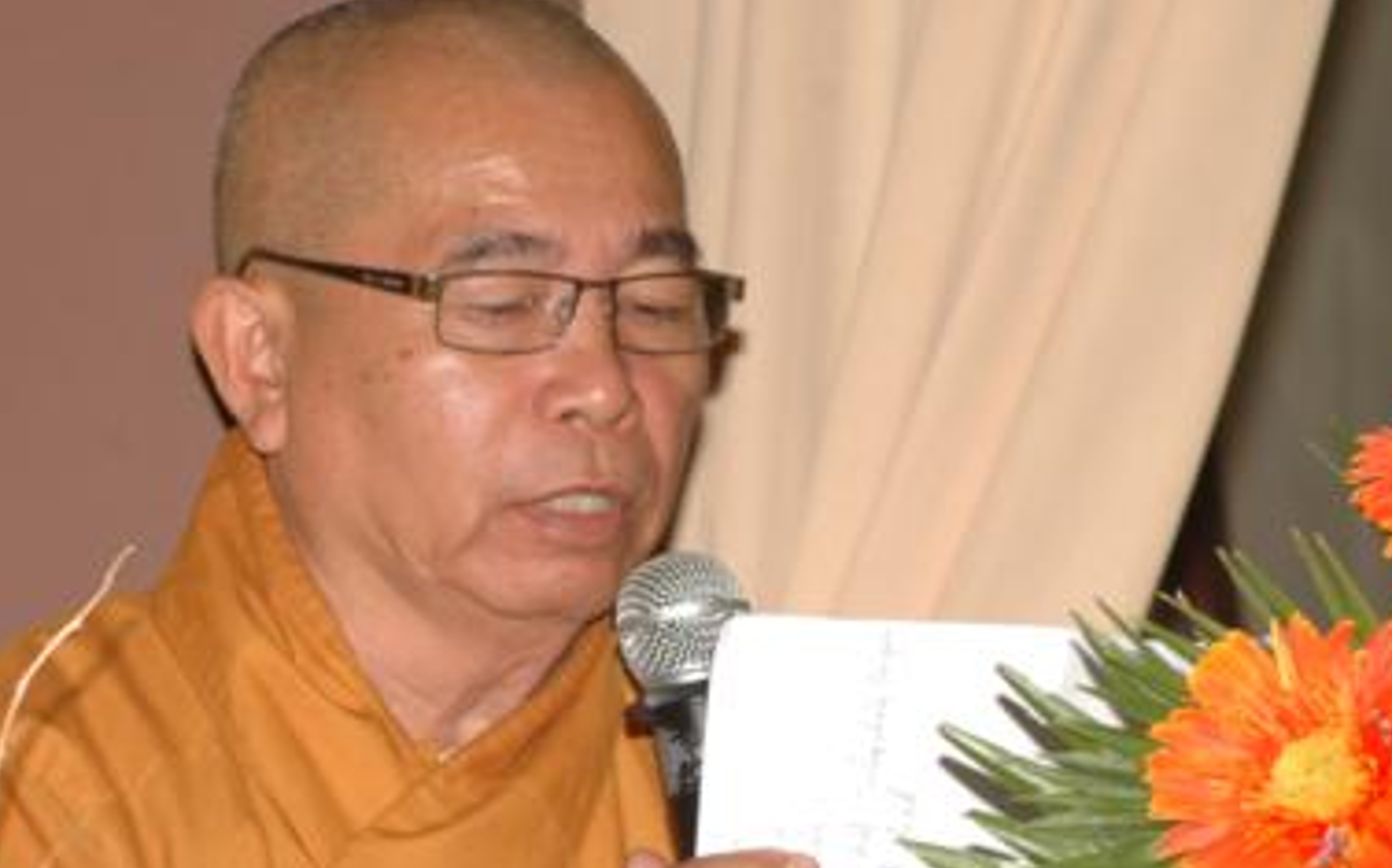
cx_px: 561
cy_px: 670
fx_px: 13301
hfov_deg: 6.0
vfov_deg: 3.7
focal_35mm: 351
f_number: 7.1
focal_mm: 135
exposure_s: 1/60
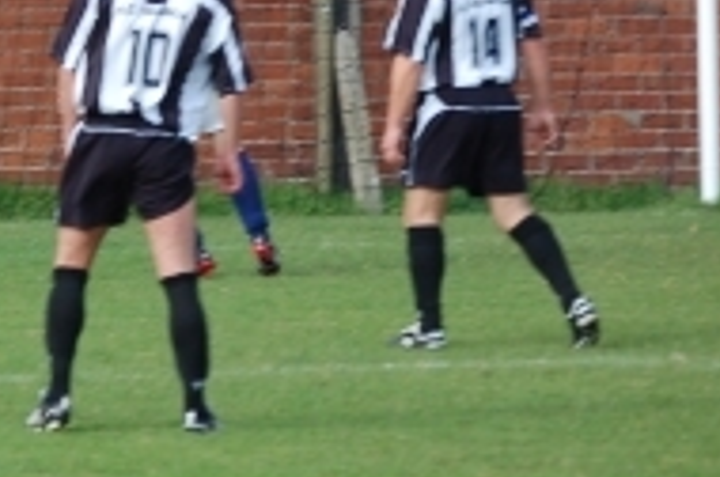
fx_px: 11321
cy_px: 8
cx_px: 121
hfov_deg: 3.6
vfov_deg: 2.4
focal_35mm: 567
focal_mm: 120
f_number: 5
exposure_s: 1/1000
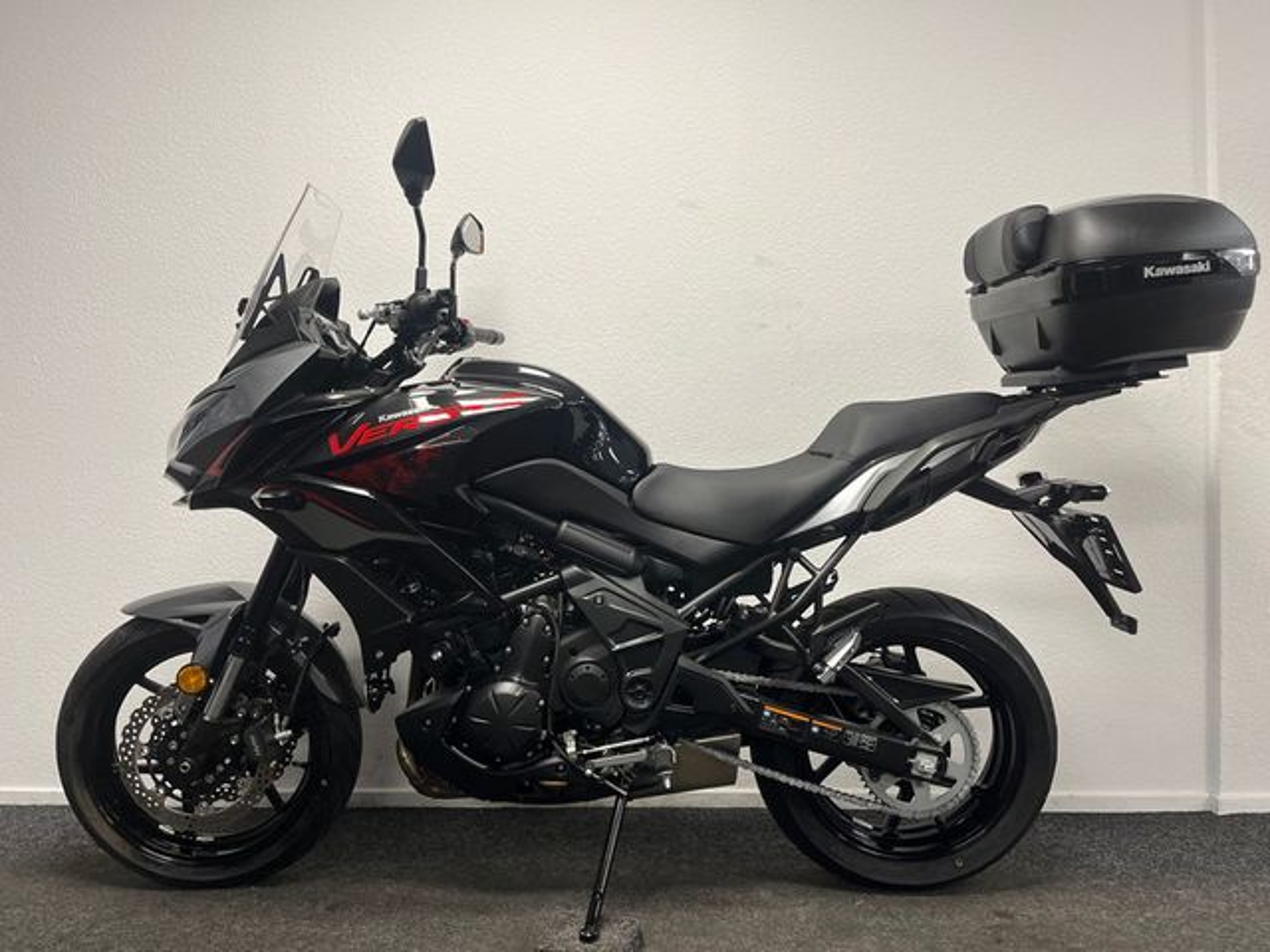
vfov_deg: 53.1
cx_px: 635
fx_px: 954
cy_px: 476
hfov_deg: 67.3
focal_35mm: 26
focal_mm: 5.1
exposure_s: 1/100
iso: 125
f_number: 1.6
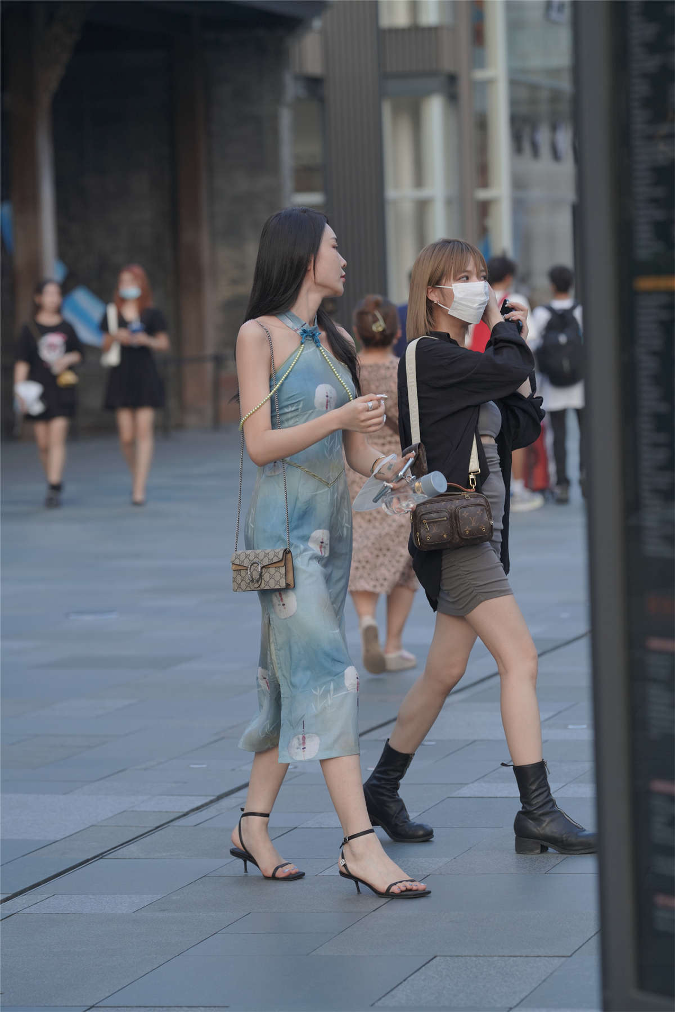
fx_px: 3797
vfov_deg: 15.2
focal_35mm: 135
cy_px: 506
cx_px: 338
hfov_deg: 10.2
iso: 640
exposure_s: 1/500
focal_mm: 135
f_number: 4
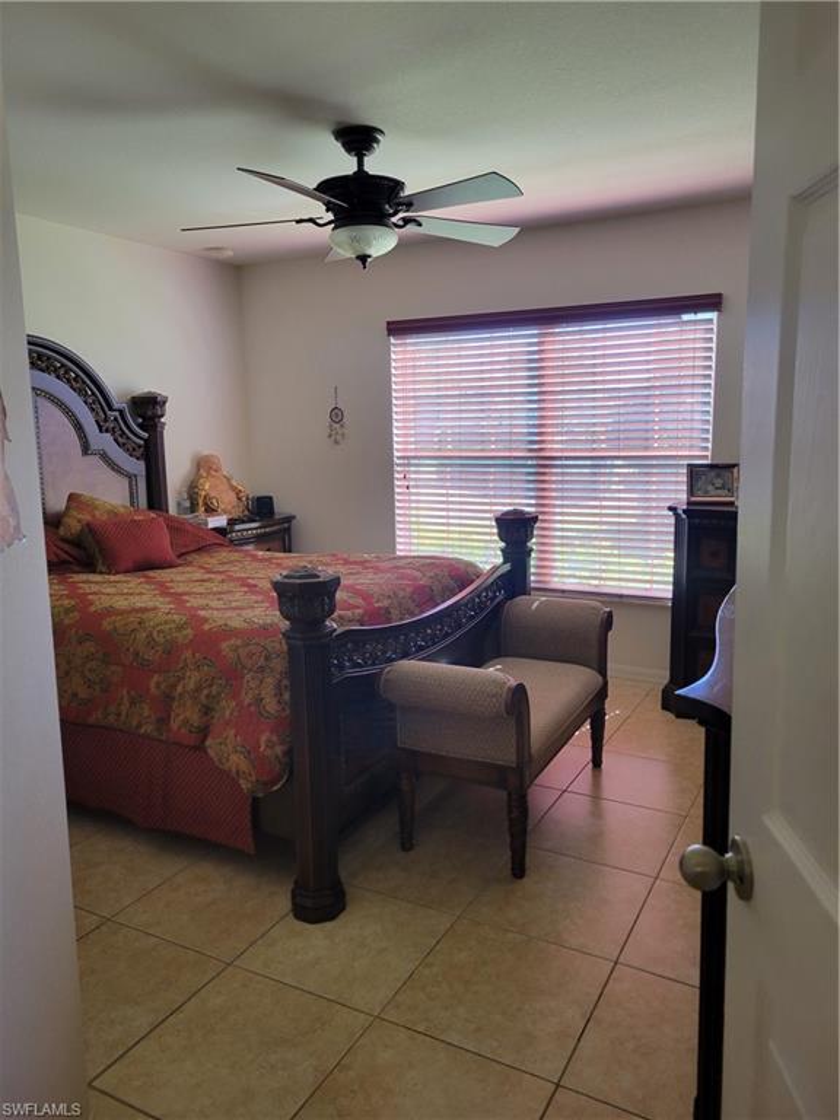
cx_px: 420
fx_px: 841
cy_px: 560
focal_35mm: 26
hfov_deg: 53.1
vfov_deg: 67.3
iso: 160
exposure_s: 1/119
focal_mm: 5.4
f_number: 1.8
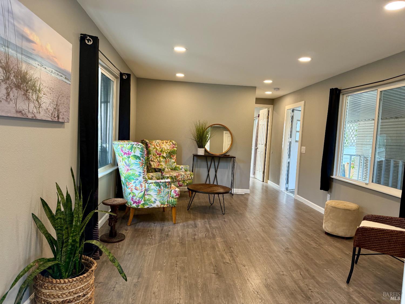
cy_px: 152
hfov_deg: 71.6
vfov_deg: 56.8
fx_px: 281
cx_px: 202
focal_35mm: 24
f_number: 1.78
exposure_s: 1/120
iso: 250
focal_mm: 6.76
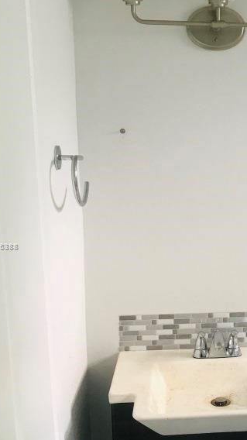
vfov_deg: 37.8
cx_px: 249
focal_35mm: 55
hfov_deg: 21.1
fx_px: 641
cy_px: 246
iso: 40
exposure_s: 1/24
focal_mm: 3.99
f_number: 1.8
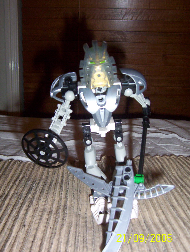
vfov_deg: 51.2
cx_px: 95
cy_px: 126
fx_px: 262
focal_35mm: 36
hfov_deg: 39.8
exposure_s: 1/30
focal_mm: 5.54
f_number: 2.76
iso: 140
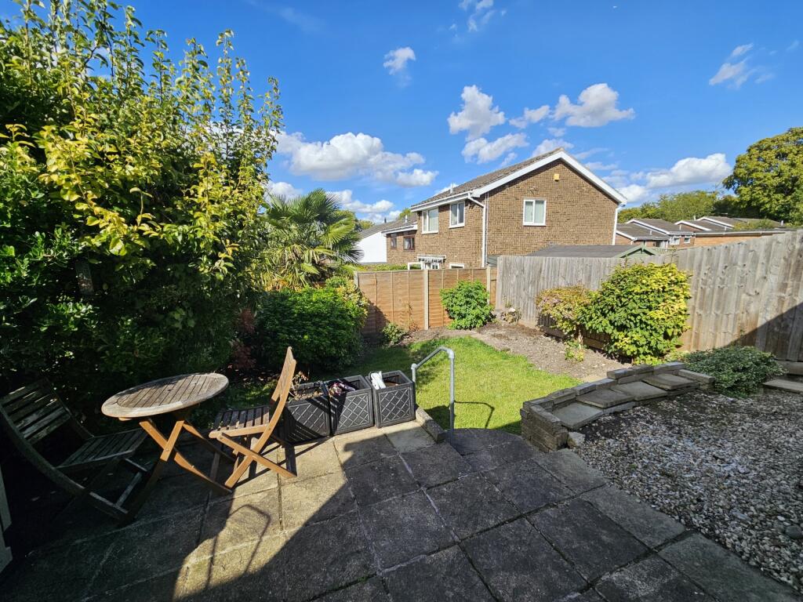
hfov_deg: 106.2
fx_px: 302
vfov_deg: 89.9
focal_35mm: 13
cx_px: 402
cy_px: 301
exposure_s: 1/1542
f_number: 2.2
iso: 50
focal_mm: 2.2
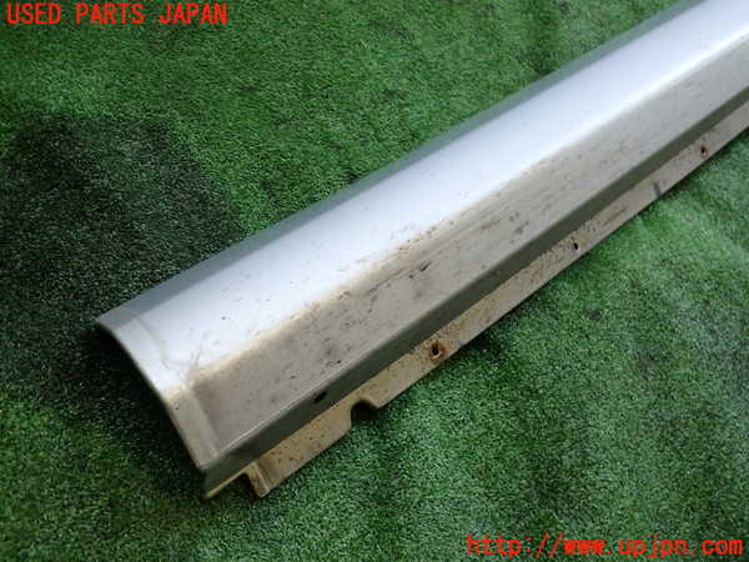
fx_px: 649
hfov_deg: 60.0
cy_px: 281
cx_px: 374
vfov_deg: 46.8
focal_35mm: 30
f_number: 2.3
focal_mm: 5.4
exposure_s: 1/60
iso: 200
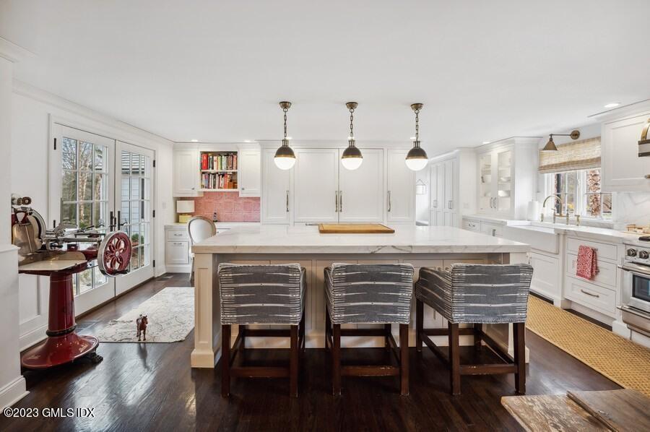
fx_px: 252
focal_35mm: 14
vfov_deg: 81.1
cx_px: 325
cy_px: 216
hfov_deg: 104.3
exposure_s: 1/3.33
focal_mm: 14
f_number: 11
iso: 200
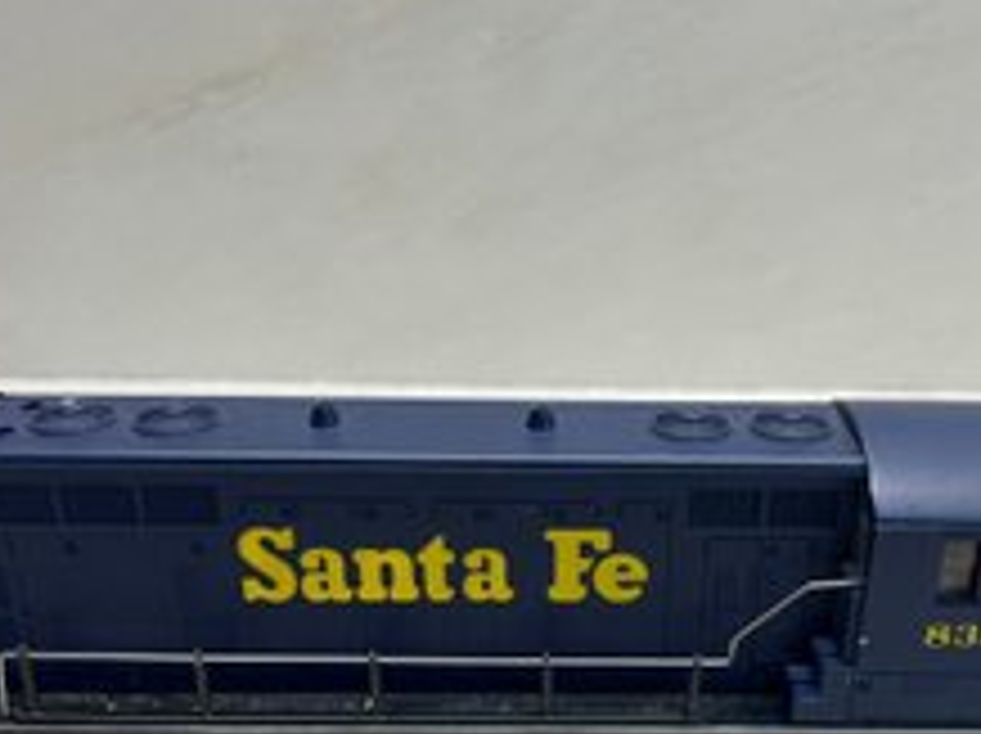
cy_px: 543
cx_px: 601
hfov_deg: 45.5
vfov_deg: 34.4
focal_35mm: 41
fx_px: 1161
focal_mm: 5.7
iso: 64
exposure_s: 1/120
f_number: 1.5
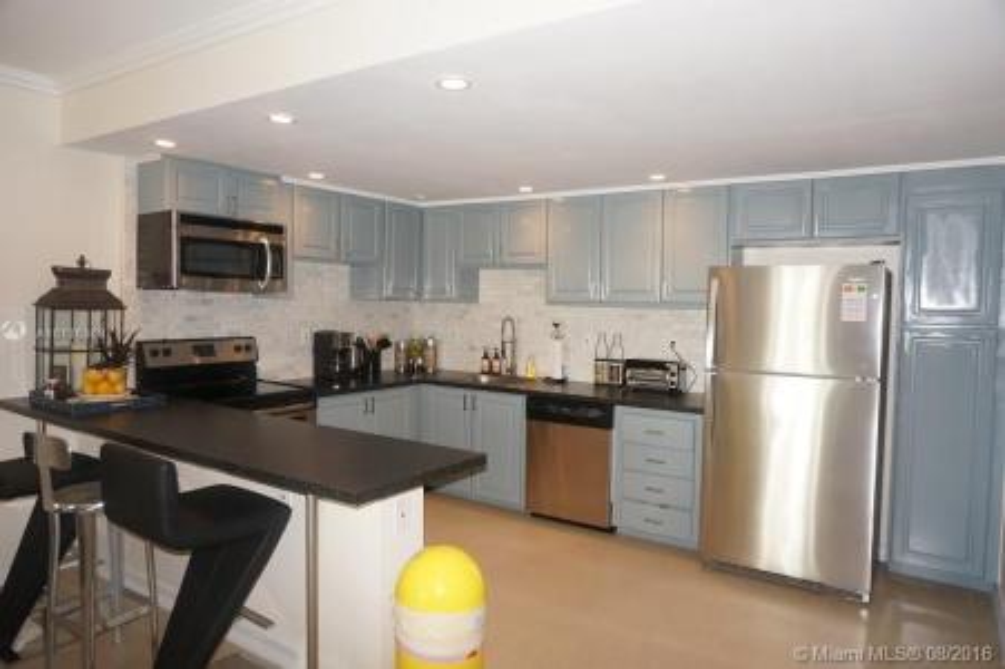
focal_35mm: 24
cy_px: 334
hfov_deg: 73.8
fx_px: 669
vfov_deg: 53.1
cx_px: 502
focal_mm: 16
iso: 250
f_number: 4
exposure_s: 1/60
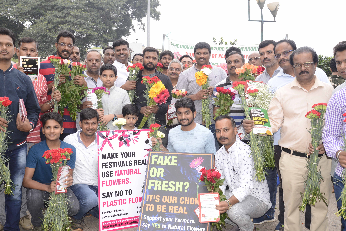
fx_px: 346
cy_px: 116
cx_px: 173
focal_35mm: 36
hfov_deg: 53.1
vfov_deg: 36.9
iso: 1600
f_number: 9
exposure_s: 1/125
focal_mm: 36
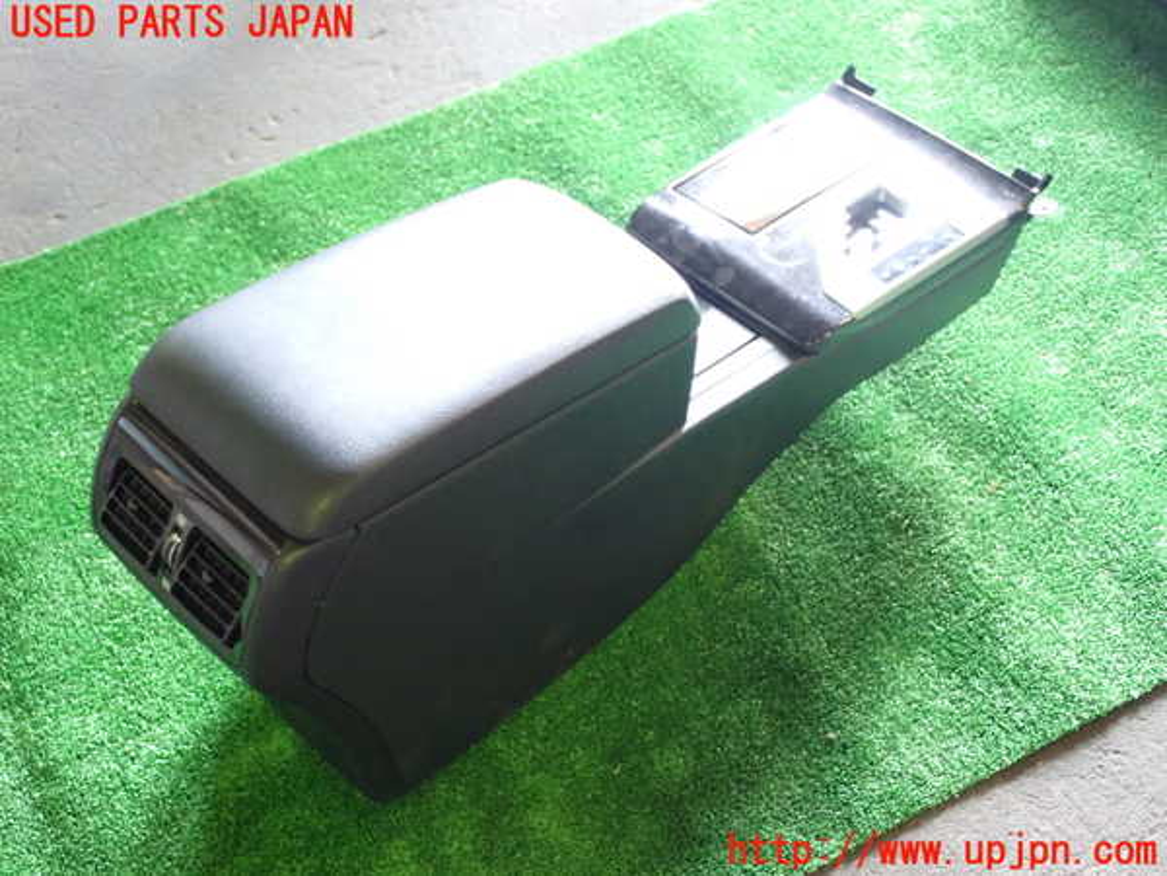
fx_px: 1686
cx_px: 584
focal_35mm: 50
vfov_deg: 29.1
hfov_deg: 38.2
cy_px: 438
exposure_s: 1/25
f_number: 3.2
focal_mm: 9.01
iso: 800
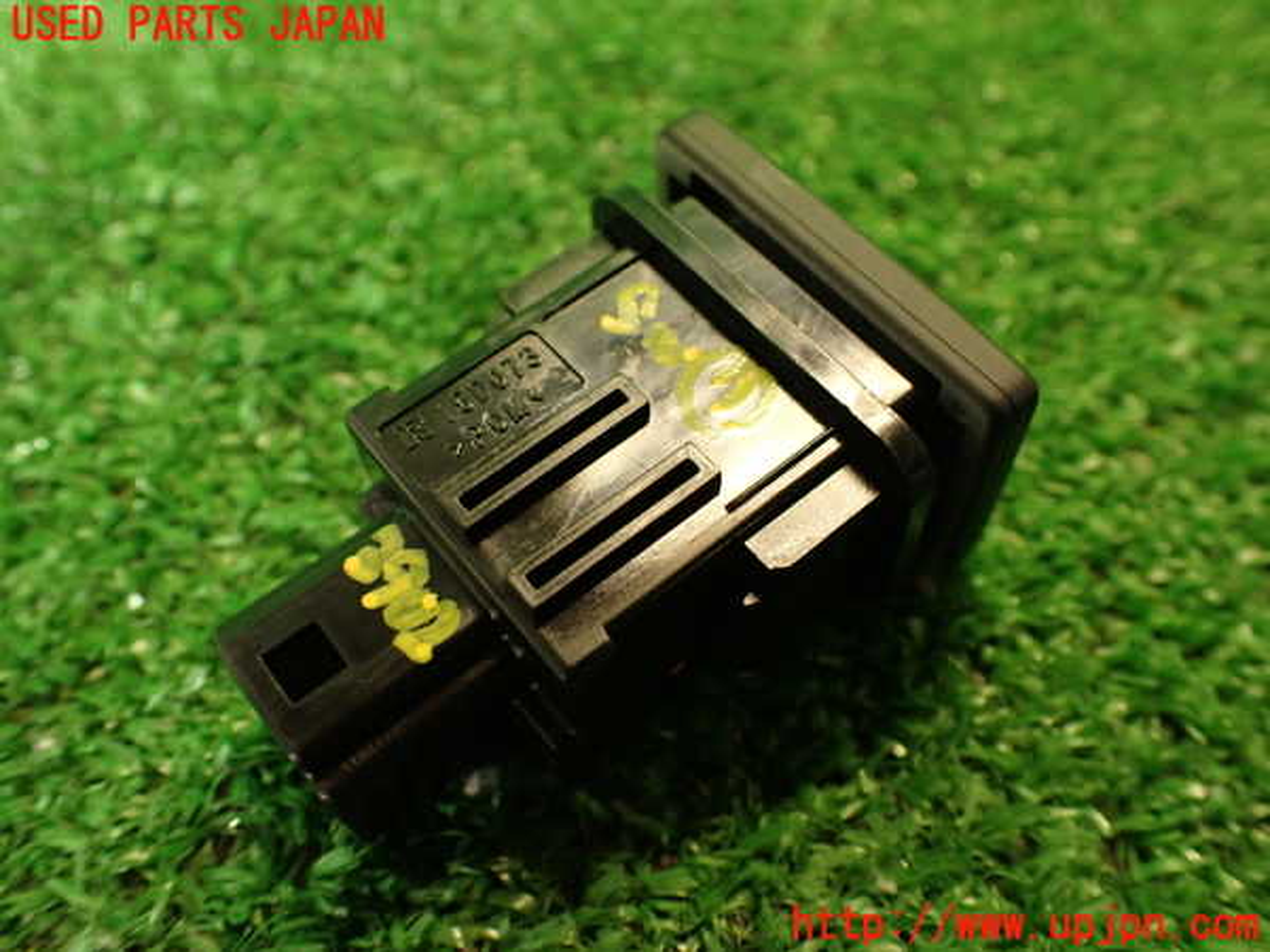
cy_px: 476
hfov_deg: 56.8
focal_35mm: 32
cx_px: 635
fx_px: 1174
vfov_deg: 44.2
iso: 320
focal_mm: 5.79
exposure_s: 1/30
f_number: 2.4
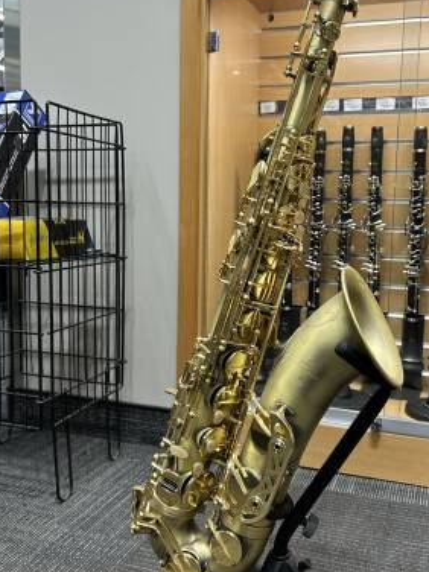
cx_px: 254
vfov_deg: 51.3
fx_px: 595
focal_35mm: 36
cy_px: 278
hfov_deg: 39.5
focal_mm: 5.7
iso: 80
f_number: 1.5
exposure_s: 1/60
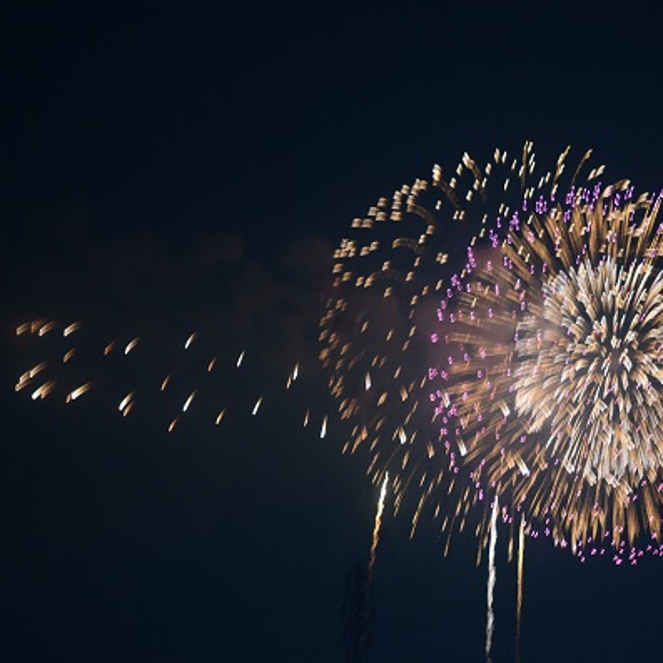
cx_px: 499
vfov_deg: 4.6
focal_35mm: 385
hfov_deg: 4.5
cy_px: 331
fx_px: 8343
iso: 1600
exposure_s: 1/4
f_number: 5.6
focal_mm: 200
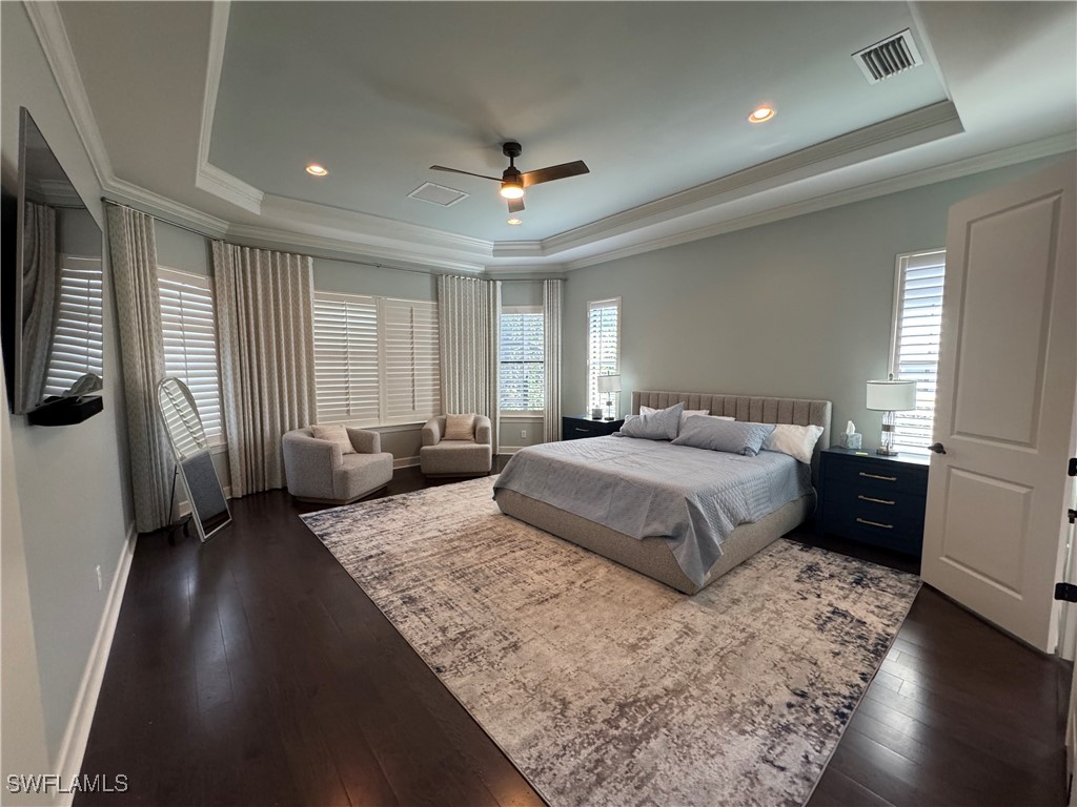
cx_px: 538
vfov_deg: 85.7
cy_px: 404
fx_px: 436
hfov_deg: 102.1
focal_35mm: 14
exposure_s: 1/120
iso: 250
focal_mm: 2.22
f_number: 2.2
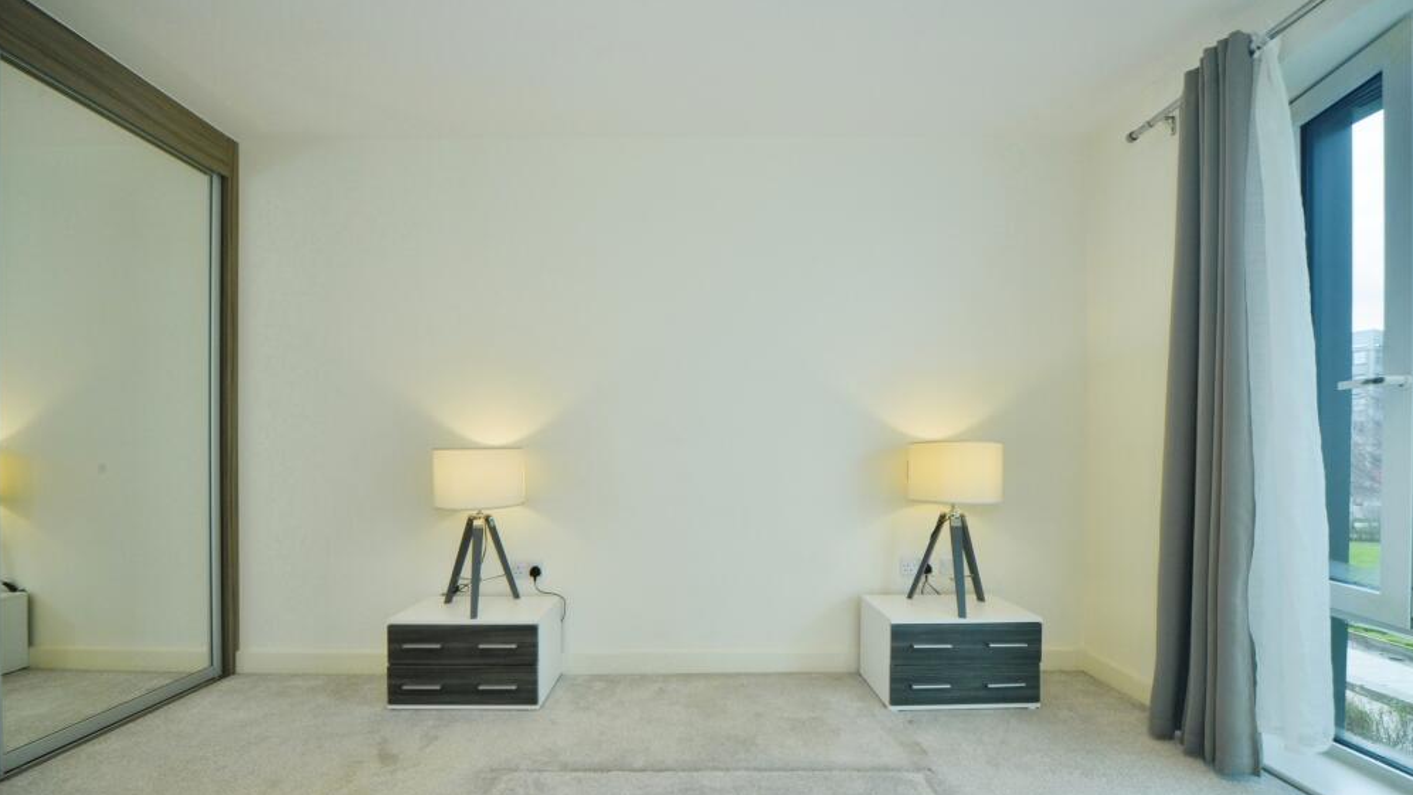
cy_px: 435
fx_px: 525
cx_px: 710
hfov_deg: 106.8
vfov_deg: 74.1
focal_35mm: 14
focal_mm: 13
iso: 640
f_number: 10
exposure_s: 1/50
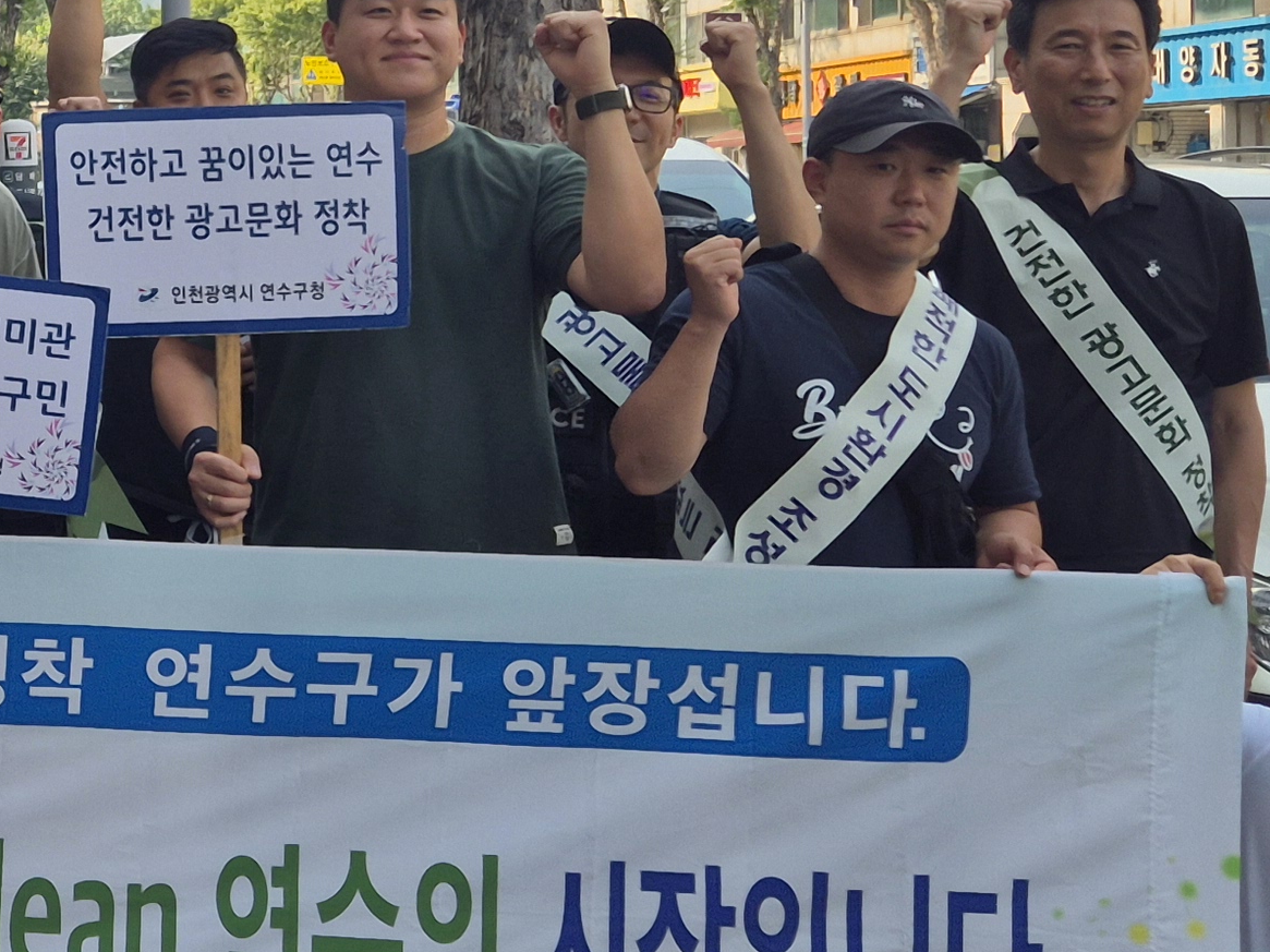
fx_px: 2897
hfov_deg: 22.4
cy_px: 137
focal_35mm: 79
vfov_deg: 18.4
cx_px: -335
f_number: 1.8
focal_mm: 5.4
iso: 25
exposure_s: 1/1128
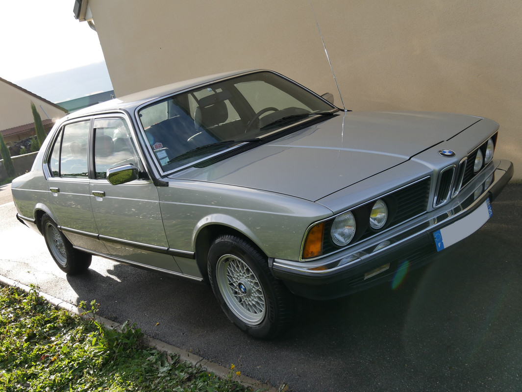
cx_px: 261
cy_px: 196
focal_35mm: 38
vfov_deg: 37.8
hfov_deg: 49.0
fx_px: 573
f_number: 6.3
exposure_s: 1/250
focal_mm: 19
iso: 200
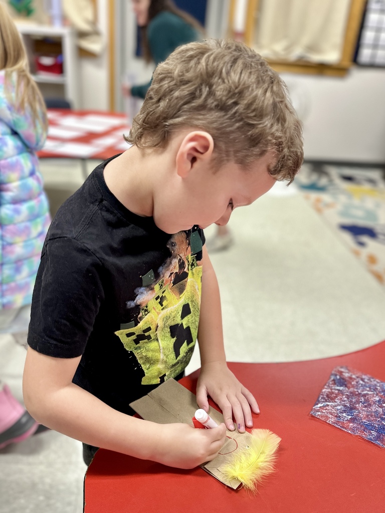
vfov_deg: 71.6
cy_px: 256
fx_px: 356
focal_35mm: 24
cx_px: 192
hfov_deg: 56.8
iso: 160
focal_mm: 6.86
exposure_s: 1/60
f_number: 1.78
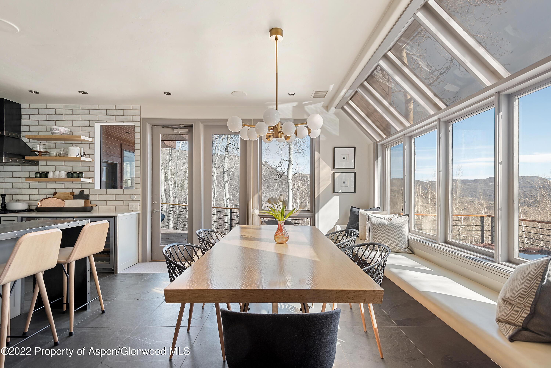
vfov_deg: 70.5
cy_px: 184
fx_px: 260
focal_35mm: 17
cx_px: 276
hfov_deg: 93.3
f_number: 7.1
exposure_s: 1/2
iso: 100
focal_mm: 17
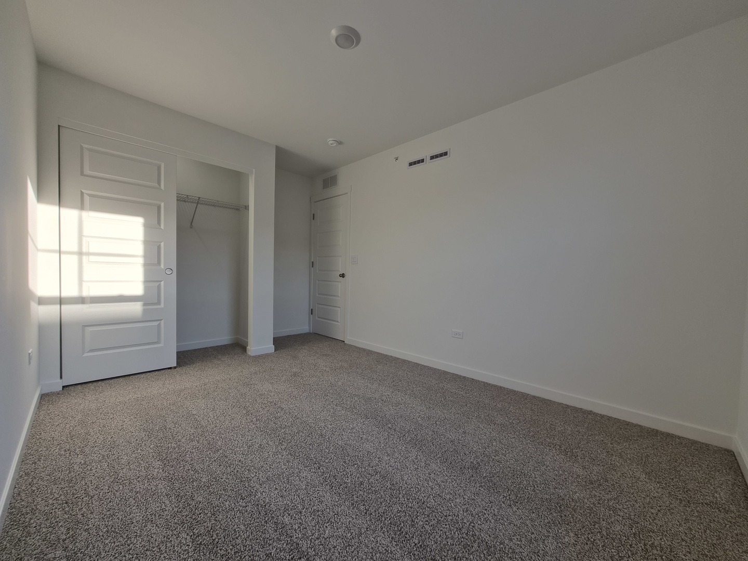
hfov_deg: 106.2
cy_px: 280
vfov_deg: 89.9
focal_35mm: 13
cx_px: 374
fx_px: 281
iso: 25
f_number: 2.2
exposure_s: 1/144
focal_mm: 1.7
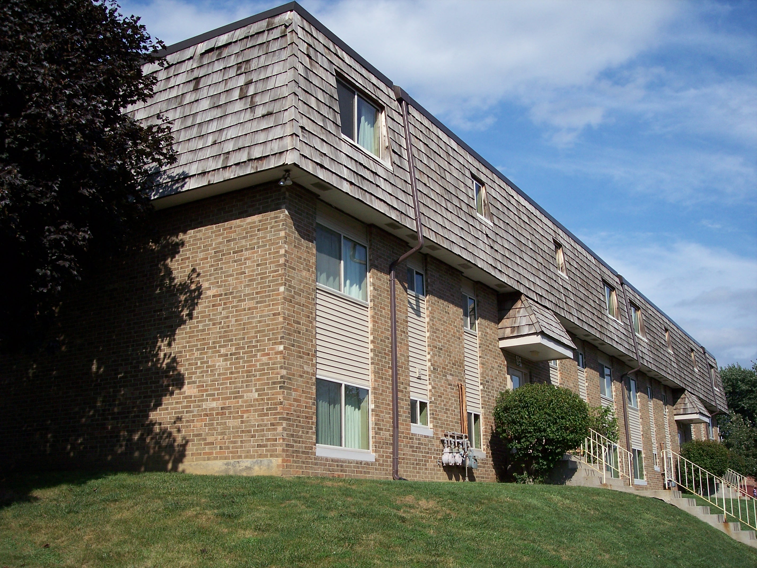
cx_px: 378
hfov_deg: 47.9
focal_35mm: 39
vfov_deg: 36.8
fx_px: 853
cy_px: 284
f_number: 4
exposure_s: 1/1000
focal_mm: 8
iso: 100
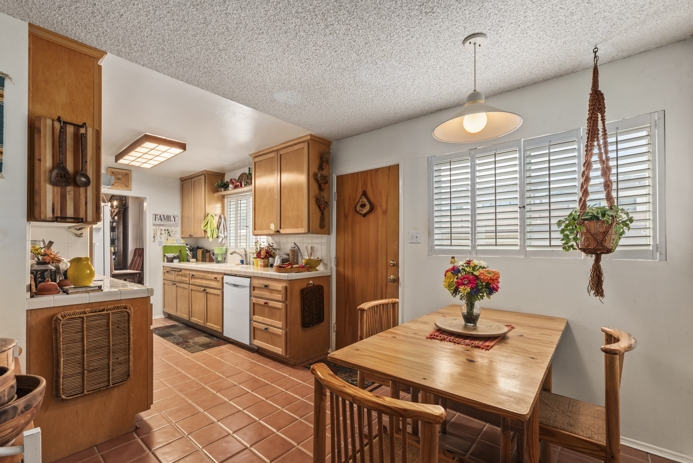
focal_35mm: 16
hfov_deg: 96.7
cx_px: 346
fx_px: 308
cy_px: 232
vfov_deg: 73.8
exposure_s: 1.3
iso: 400
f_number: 11
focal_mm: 16
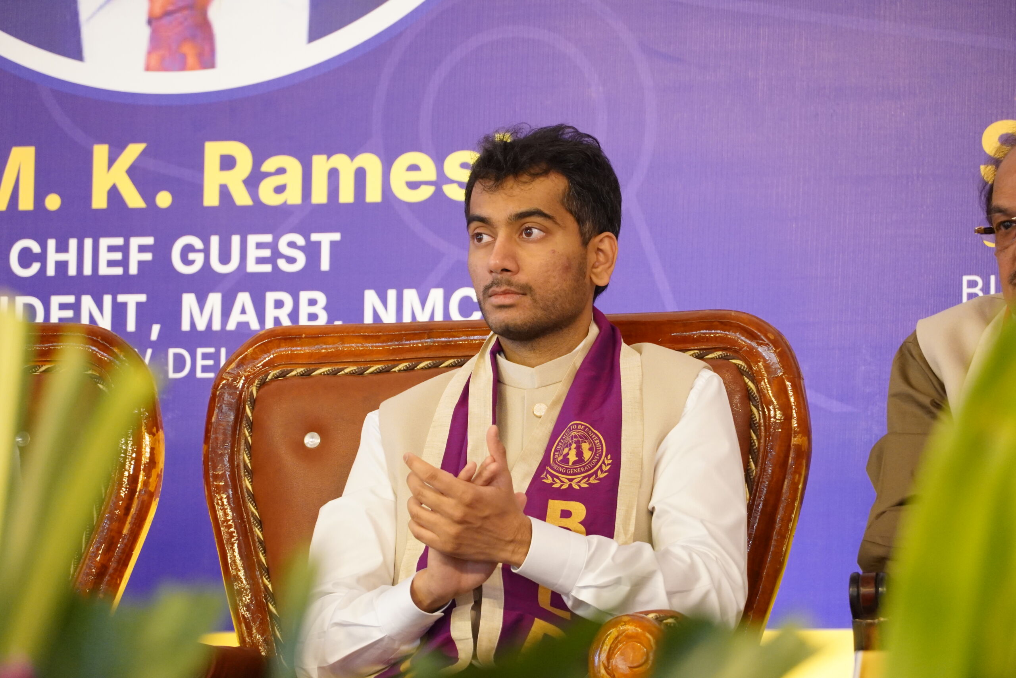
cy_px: 339
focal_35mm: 202
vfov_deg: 6.8
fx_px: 5715
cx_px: 508
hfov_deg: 10.2
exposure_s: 1/200
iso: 2000
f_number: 5.6
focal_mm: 135
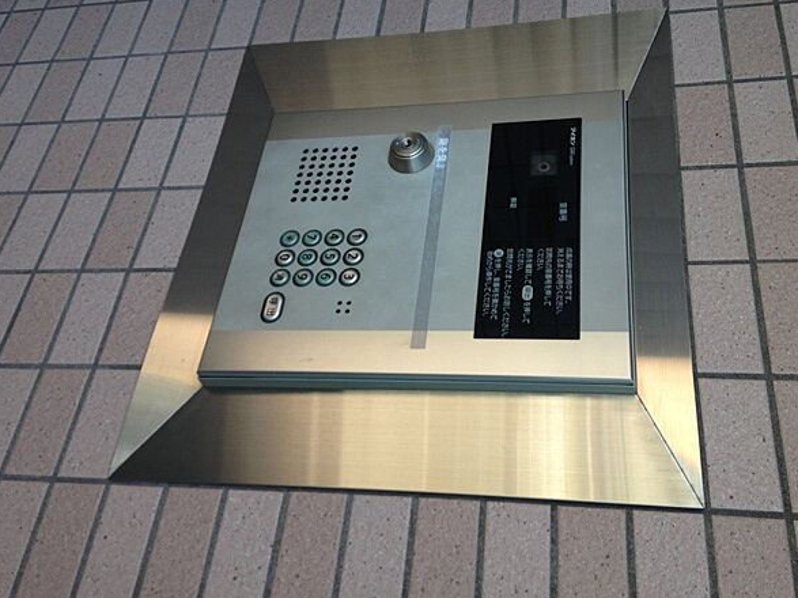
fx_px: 830
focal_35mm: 36
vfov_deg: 39.6
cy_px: 279
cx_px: 408
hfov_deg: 51.4
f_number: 2.4
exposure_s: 1/285
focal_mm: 4.12
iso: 50
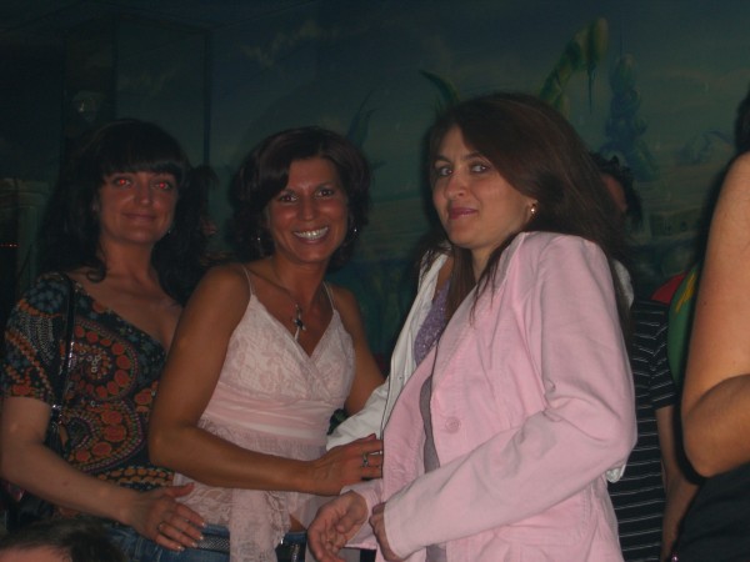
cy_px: 281
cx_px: 375
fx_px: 1733
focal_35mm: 80
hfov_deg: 24.4
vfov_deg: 18.4
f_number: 4.4
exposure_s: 1/60
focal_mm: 16.6
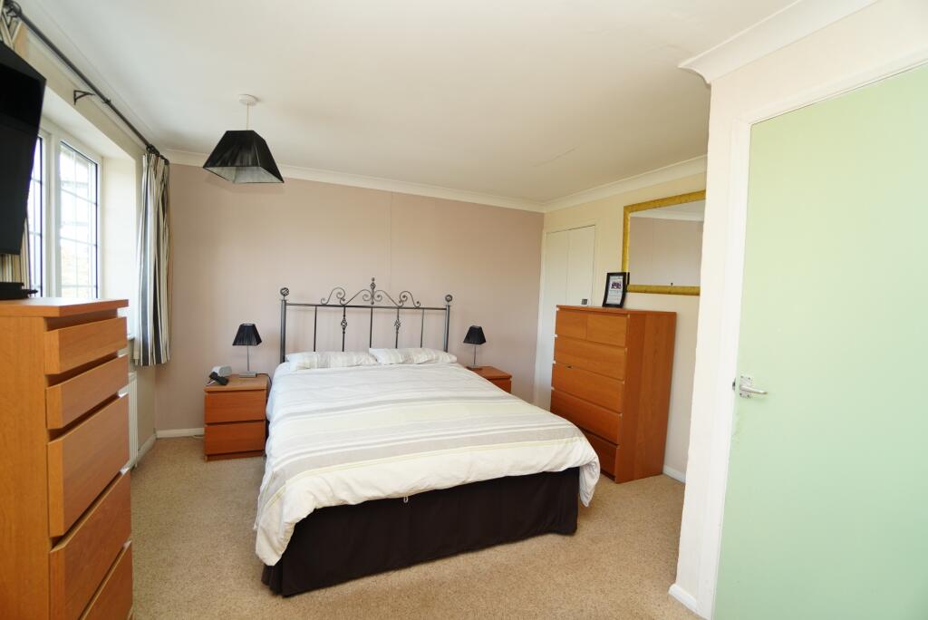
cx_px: 464
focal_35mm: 15
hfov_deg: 100.4
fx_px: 387
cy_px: 310
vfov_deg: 77.4
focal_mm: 10
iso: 400
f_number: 4
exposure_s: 1/60
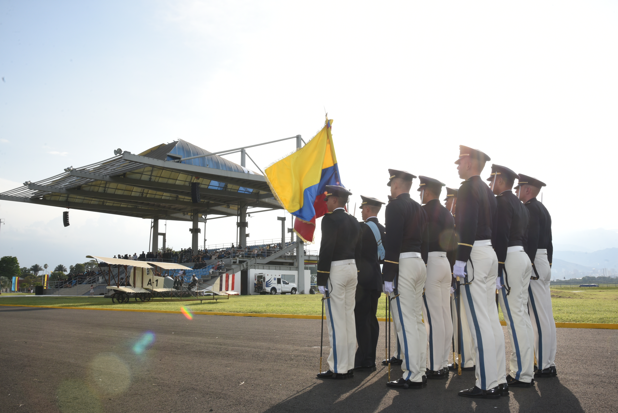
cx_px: 309
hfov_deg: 61.9
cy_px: 206
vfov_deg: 43.6
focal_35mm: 30
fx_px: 515
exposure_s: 1/200
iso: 500
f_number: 18
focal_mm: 30
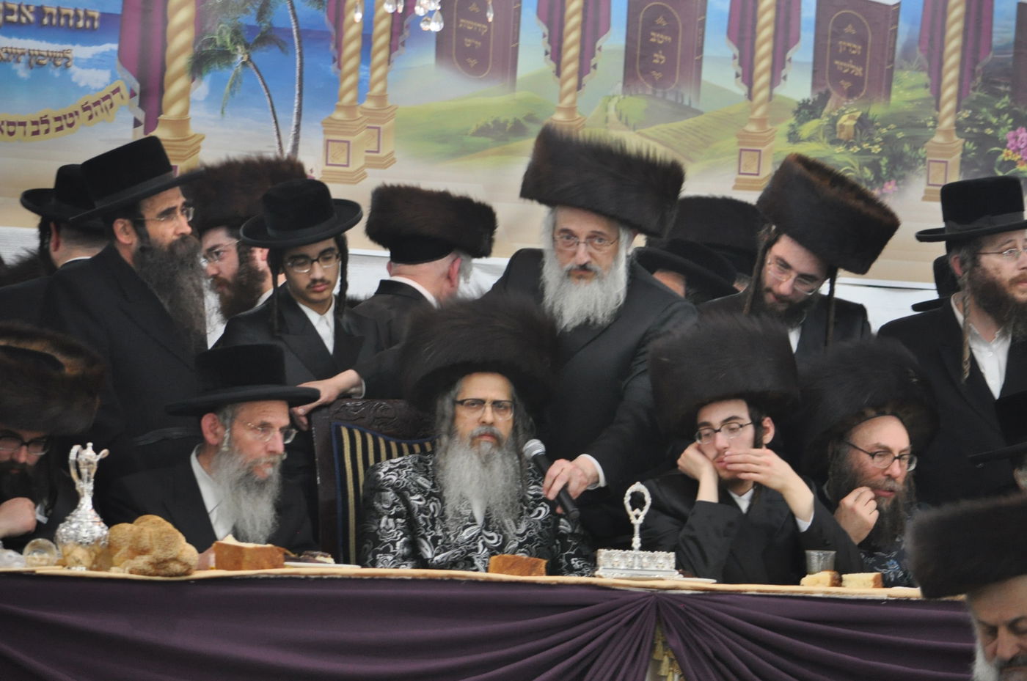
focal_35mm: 270
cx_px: 514
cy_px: 340
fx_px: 7691
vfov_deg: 5.1
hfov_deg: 7.6
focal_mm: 180
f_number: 5.6
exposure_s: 1/60
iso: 1250
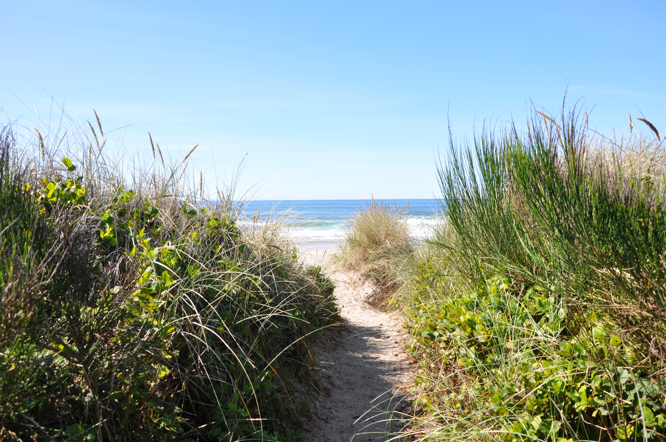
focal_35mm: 32
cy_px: 221
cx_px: 333
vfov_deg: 41.6
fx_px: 582
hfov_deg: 59.6
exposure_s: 1/250
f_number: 8
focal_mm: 21
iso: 200
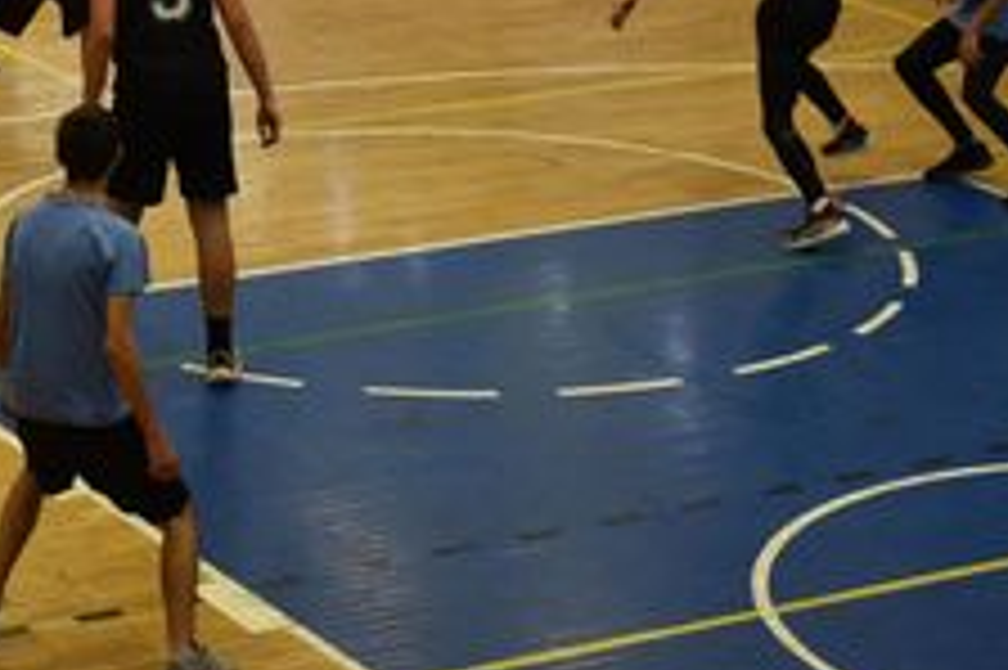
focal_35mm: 131
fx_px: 3665
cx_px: 45
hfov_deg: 15.4
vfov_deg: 10.2
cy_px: -211
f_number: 4.5
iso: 800
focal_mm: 32
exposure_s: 1/160
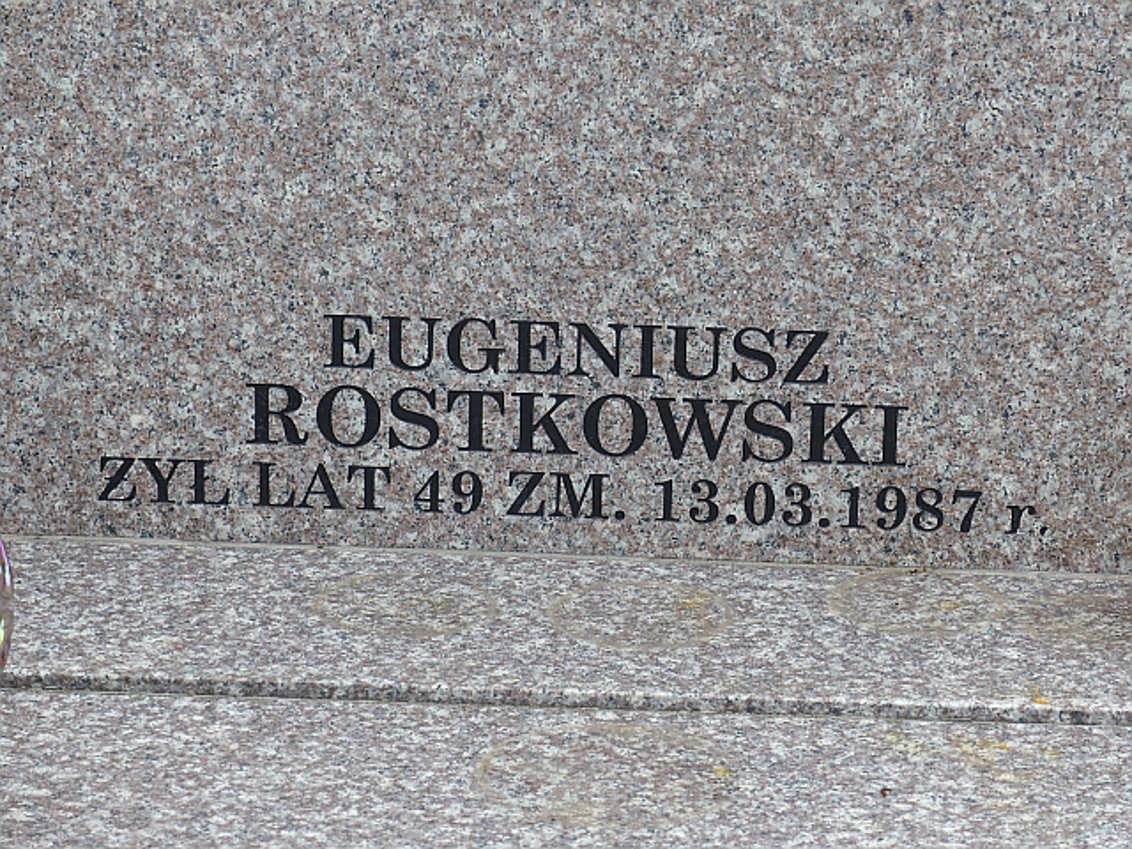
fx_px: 4578
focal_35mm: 140
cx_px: 566
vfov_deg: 10.6
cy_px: 424
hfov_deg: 14.1
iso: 100
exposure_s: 1/320
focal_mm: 25.2
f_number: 4
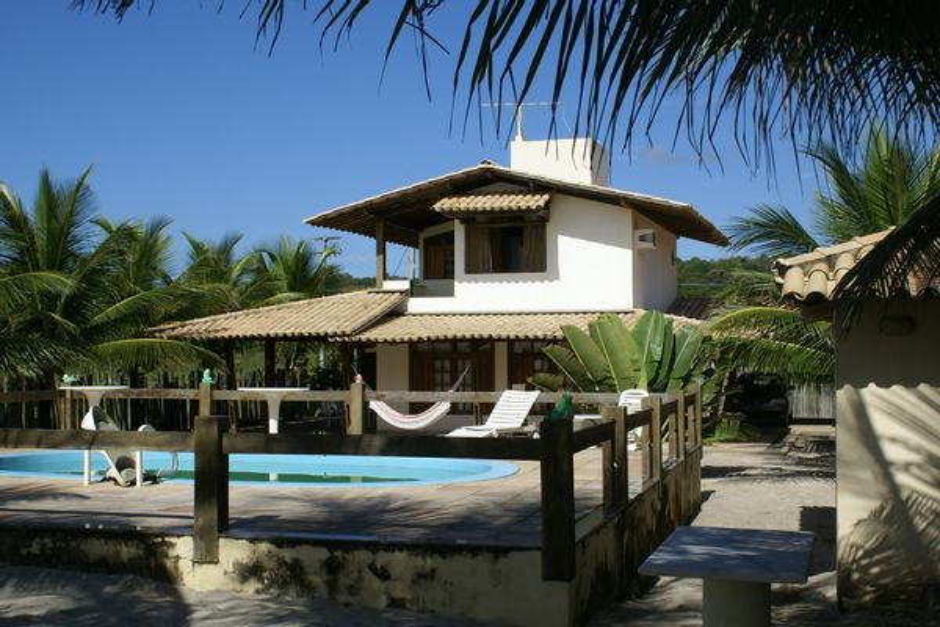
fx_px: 1175
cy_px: 314
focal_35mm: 45
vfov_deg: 29.9
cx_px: 470
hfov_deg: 43.6
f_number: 9
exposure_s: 1/320
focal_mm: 30
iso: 100
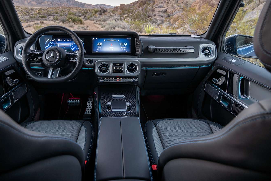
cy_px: 61
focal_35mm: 21
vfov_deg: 58.2
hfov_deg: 80.9
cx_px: 121
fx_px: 158
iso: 64
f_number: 4
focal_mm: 14
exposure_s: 1/3
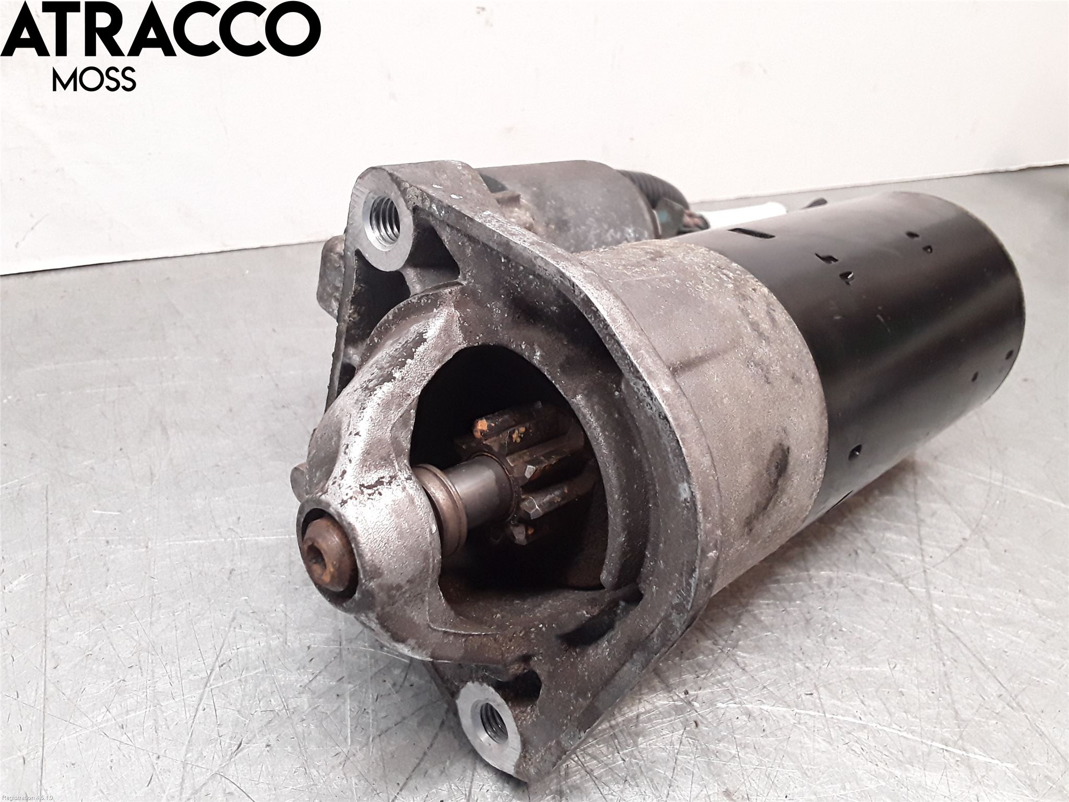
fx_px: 865
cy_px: 401
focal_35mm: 28
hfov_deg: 63.4
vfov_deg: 49.7
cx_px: 534
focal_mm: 2.91
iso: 100
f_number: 1.9
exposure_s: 1/100
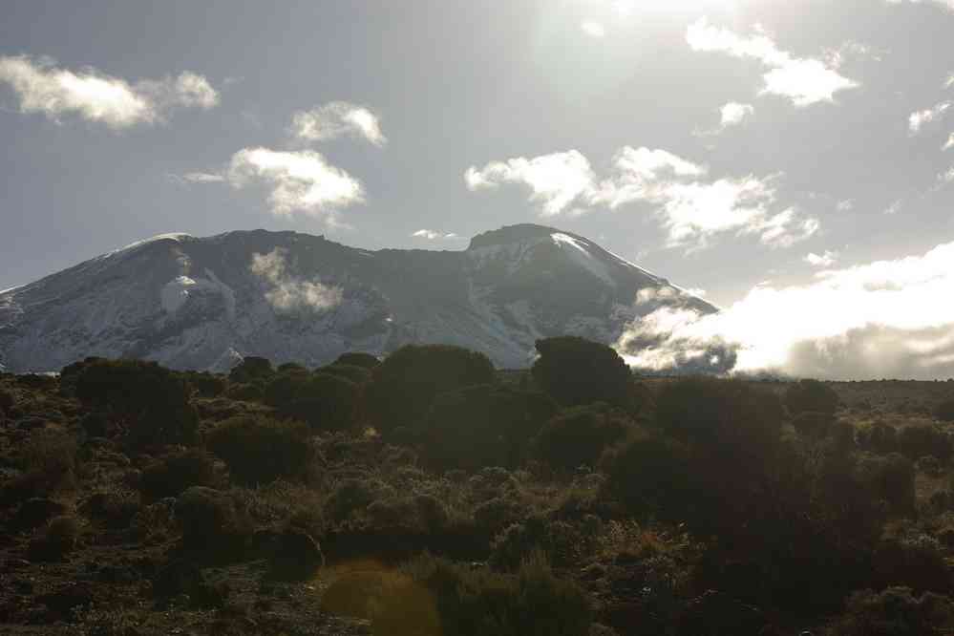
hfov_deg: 35.1
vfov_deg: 23.8
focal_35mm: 57
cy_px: 318
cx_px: 477
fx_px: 1510
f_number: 9.5
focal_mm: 38
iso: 100
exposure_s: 1/350
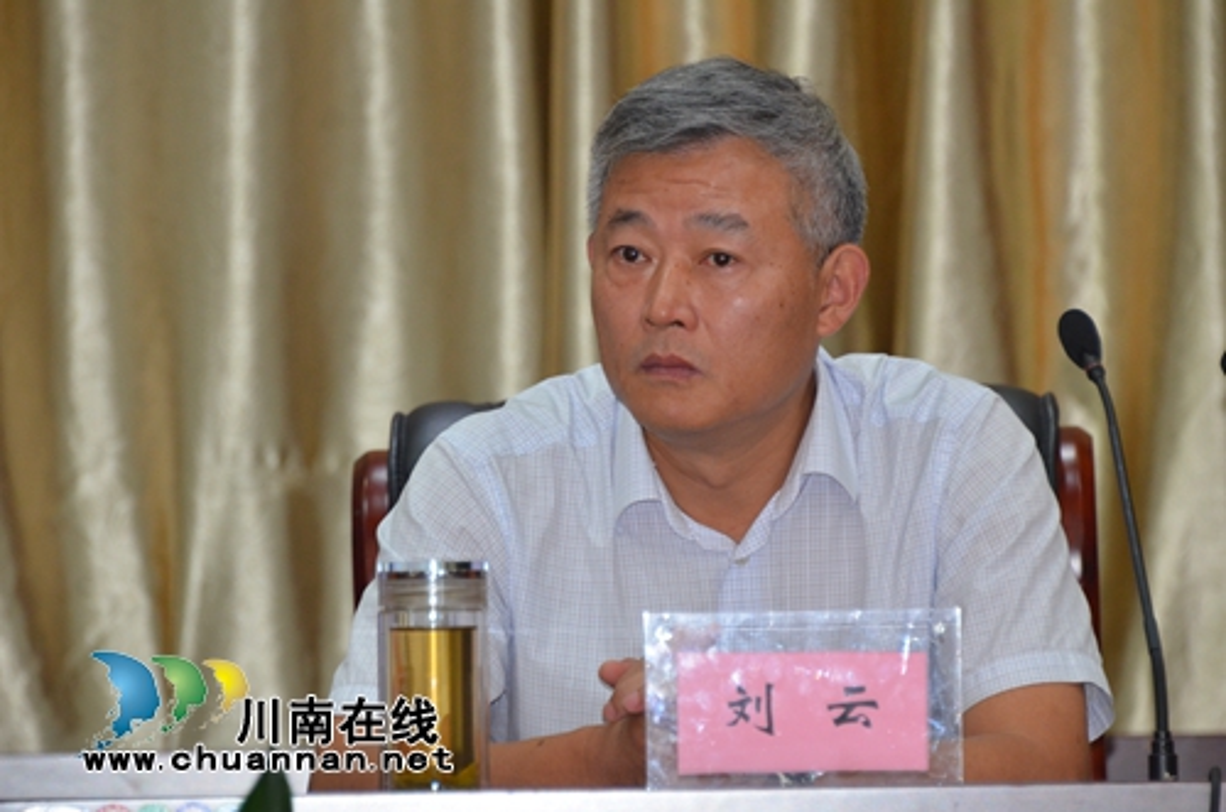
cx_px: 613
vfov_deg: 3.6
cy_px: 406
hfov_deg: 5.5
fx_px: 12742
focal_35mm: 375
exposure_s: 1/60
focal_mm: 250
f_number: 5.6
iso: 1250
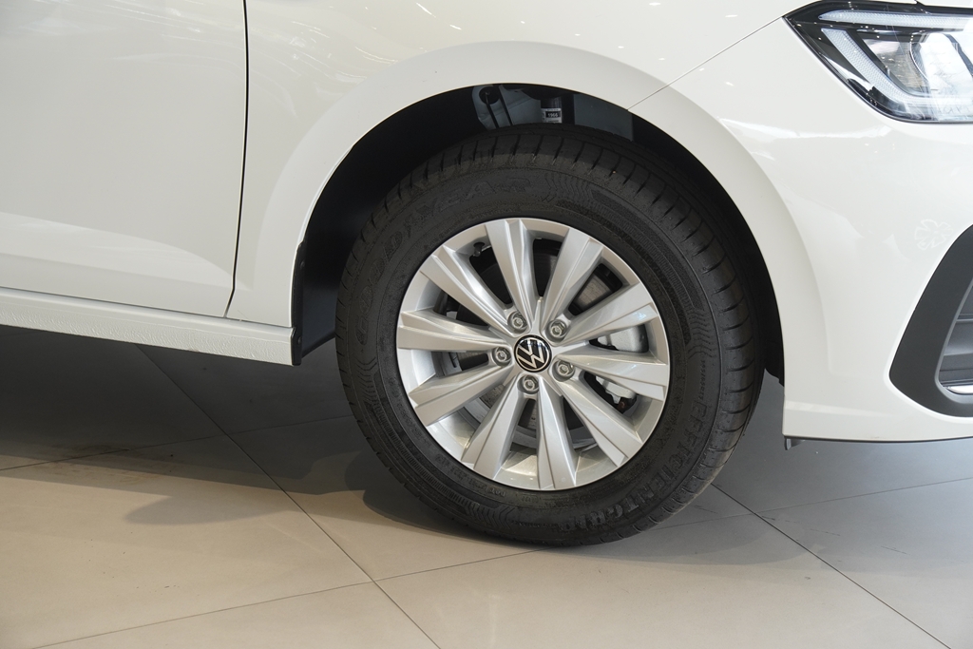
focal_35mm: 90
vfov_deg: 15.2
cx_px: 486
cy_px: 324
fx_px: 2433
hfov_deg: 22.6
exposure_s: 1/160
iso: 640
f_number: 4
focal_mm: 60
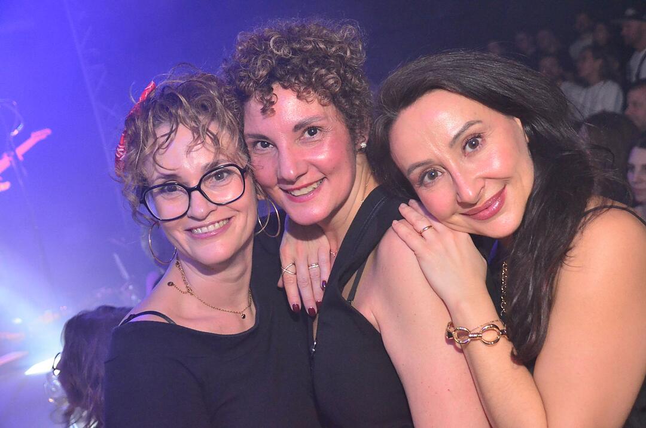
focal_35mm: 45
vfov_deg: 29.8
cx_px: 323
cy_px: 214
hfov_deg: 43.7
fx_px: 806
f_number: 5.6
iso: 3200
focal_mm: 30
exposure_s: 1/50
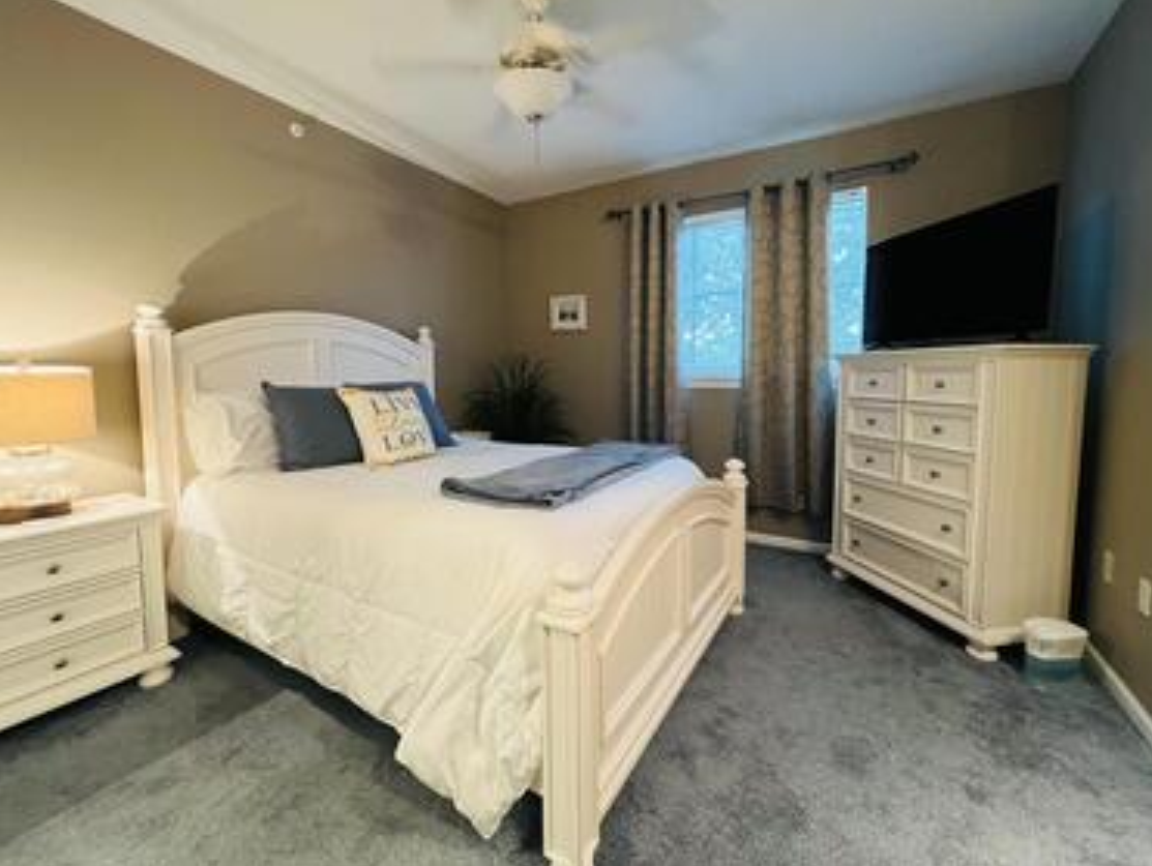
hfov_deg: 102.0
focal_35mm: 14
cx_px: 568
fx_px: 466
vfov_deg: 85.7
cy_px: 407
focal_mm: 1.57
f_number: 1.8
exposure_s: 1/60
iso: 800
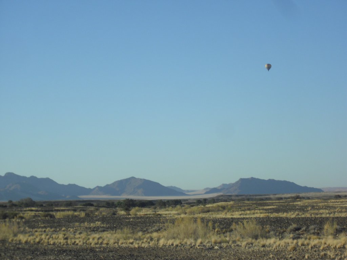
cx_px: 174
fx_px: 1133
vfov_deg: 13.1
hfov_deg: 17.4
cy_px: 130
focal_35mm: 113
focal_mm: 18.6
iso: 100
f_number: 5.2
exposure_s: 1/500
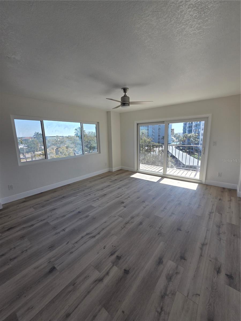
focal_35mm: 13
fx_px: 121
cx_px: 120
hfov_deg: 89.9
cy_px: 160
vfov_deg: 106.2
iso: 50
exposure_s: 1/458
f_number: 2.2
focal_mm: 2.2
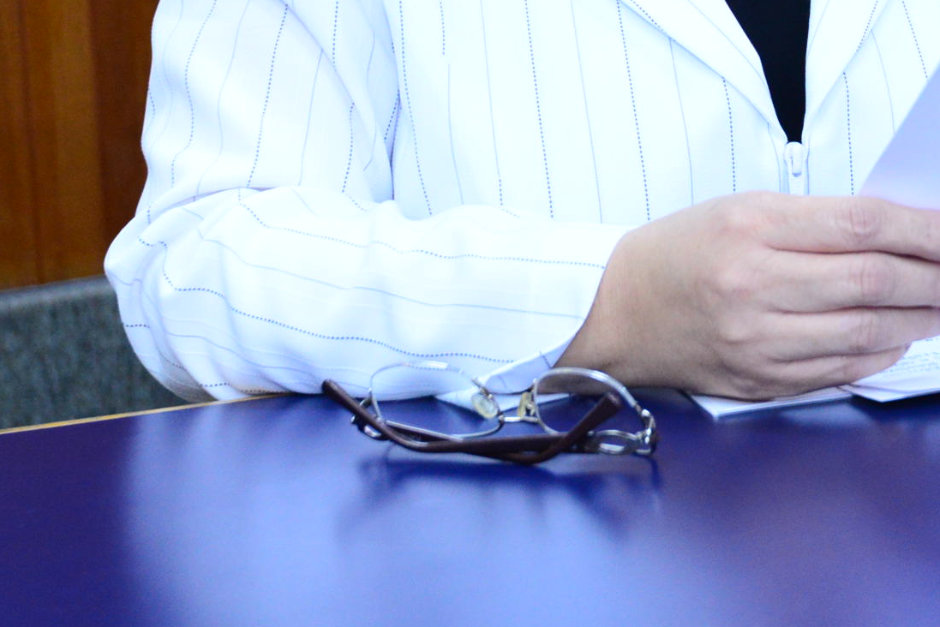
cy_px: -158
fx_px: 2507
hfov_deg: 21.0
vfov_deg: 13.8
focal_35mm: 96
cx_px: 726
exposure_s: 1/60
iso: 2500
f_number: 5.6
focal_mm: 35
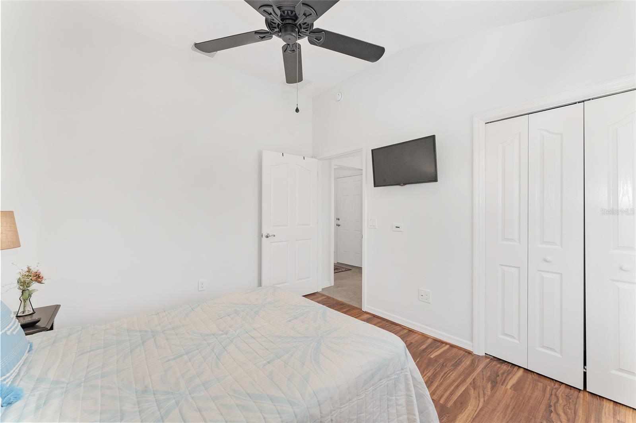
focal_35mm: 14
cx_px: 318
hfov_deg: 104.3
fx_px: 247
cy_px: 212
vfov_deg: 81.2
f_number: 8
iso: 320
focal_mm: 14
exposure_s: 1/20
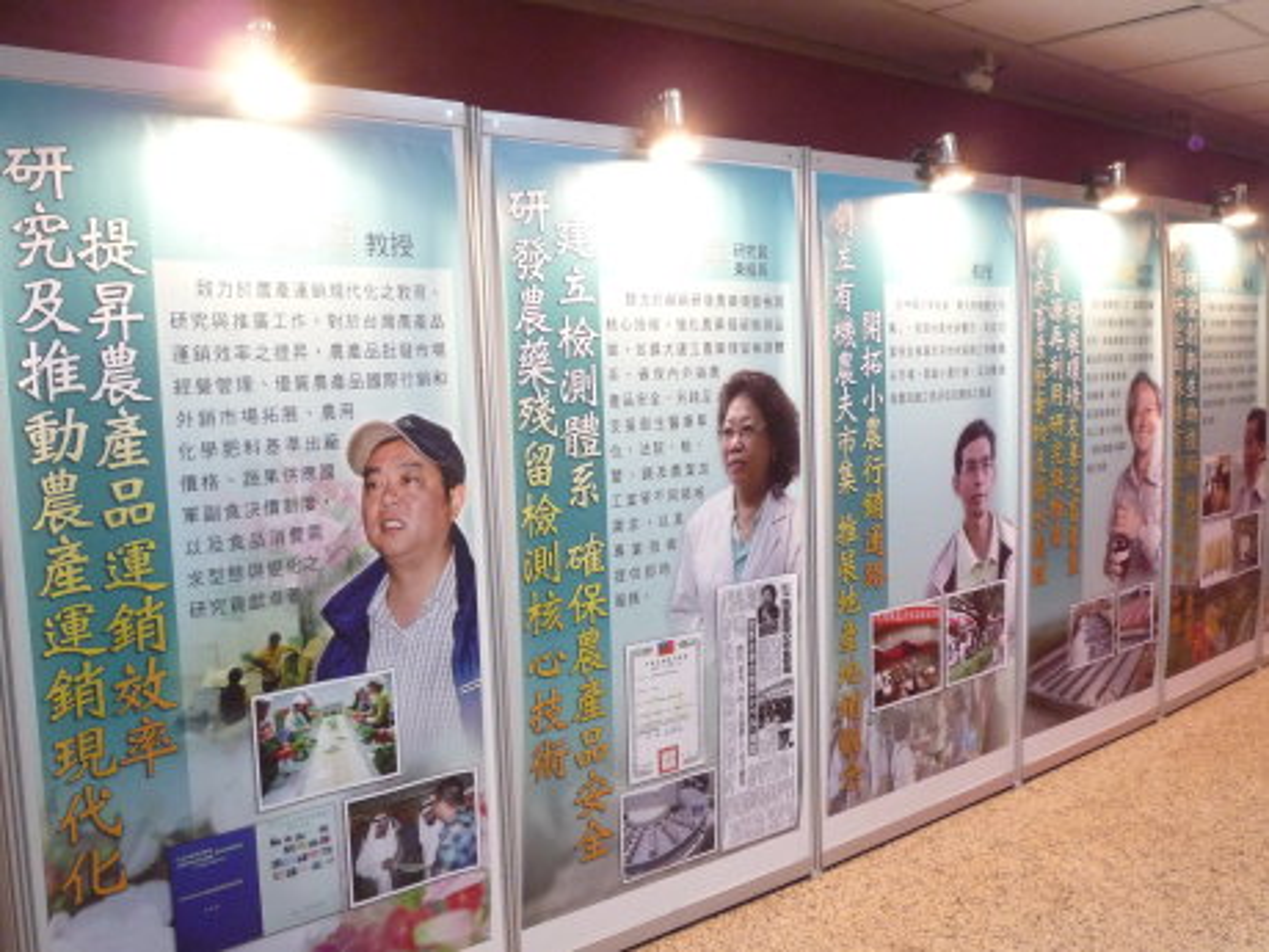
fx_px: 1136
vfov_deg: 45.4
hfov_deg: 58.4
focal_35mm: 31
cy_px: 476
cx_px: 634
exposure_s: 1/25
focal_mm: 4.5
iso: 400
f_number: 2.8
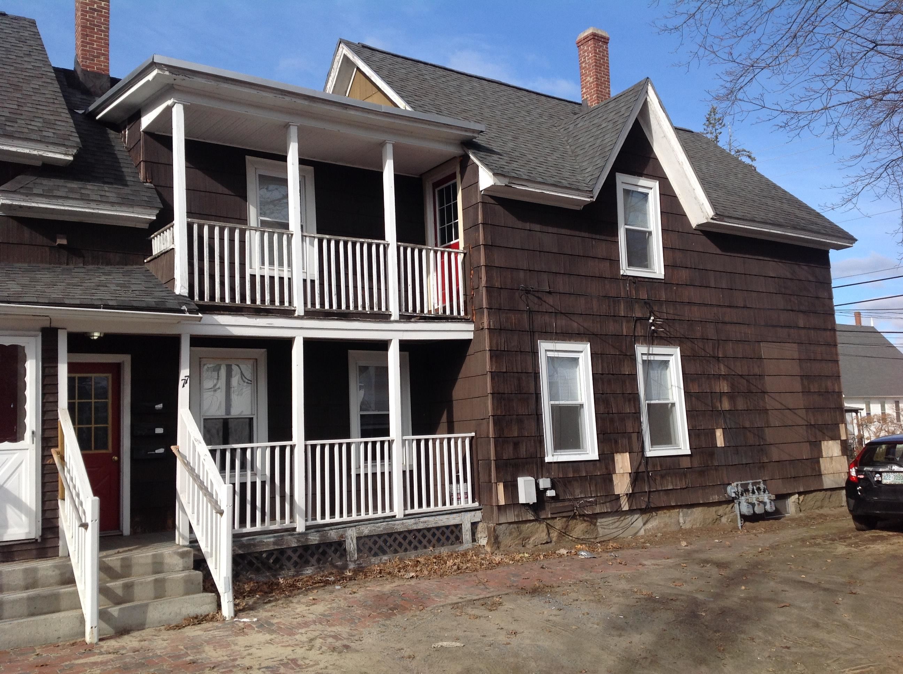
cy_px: 337
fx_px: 912
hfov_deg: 52.7
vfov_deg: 40.6
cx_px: 452
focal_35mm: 35
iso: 50
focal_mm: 4.28
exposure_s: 1/1314
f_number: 2.4
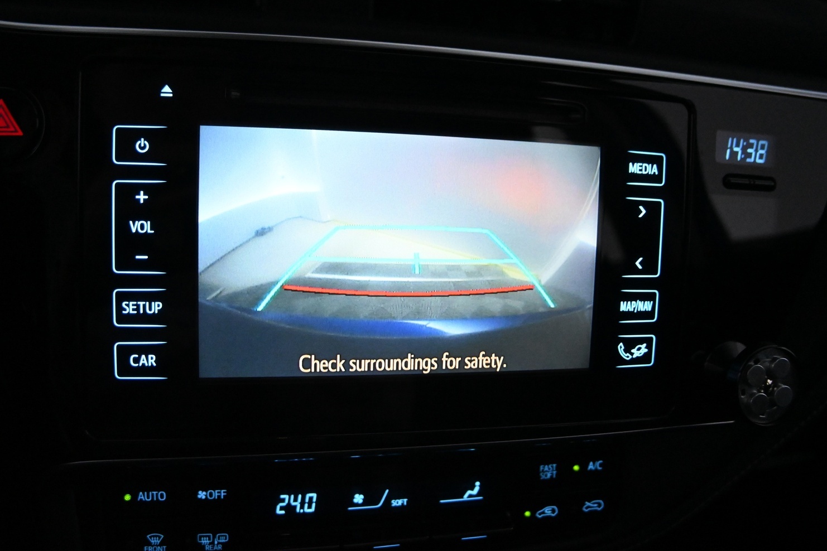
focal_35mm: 82
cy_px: 269
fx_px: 1884
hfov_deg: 24.8
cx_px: 407
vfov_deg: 16.7
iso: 5000
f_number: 6.3
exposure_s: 1/400
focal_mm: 50
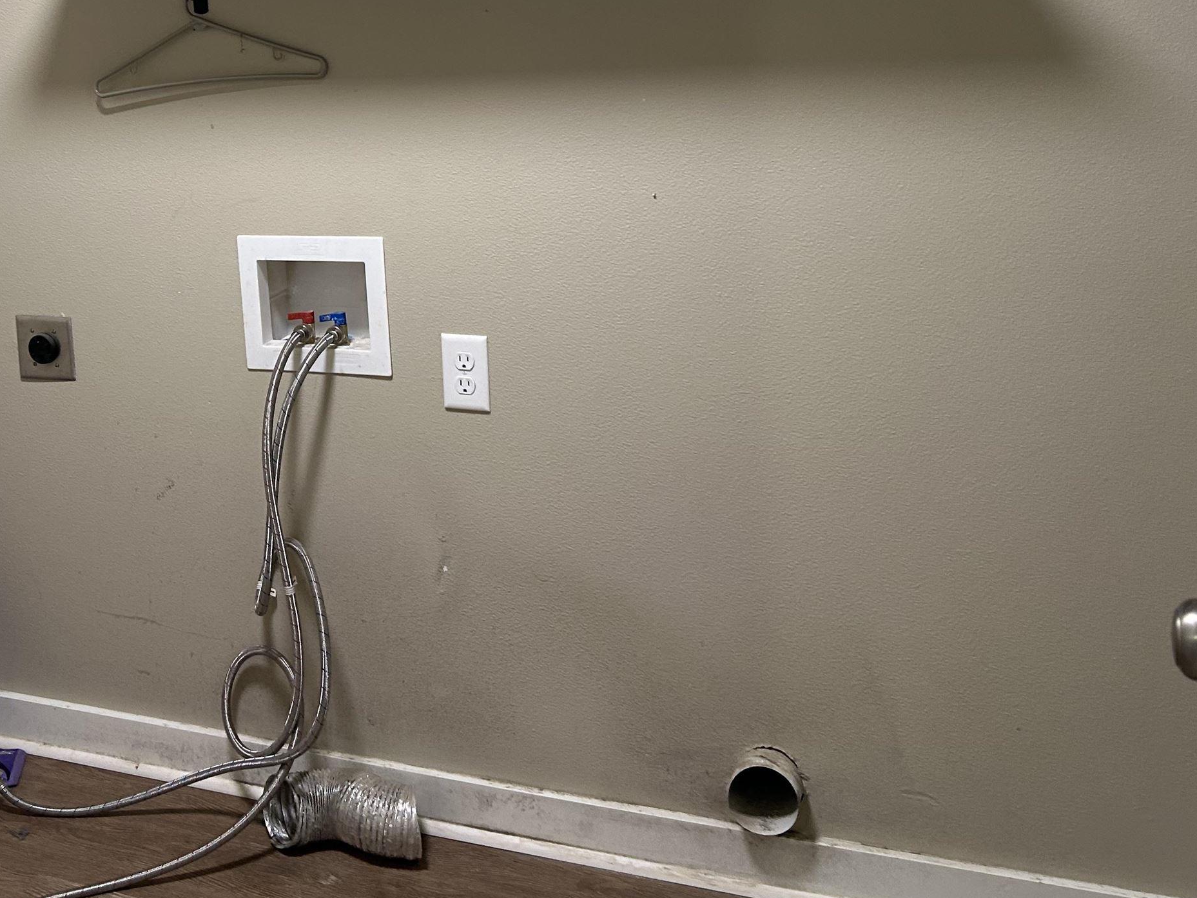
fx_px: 1487
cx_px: 368
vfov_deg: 32.7
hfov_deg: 43.0
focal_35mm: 43
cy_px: 183
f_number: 1.5
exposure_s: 1/60
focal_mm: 5.7
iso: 125
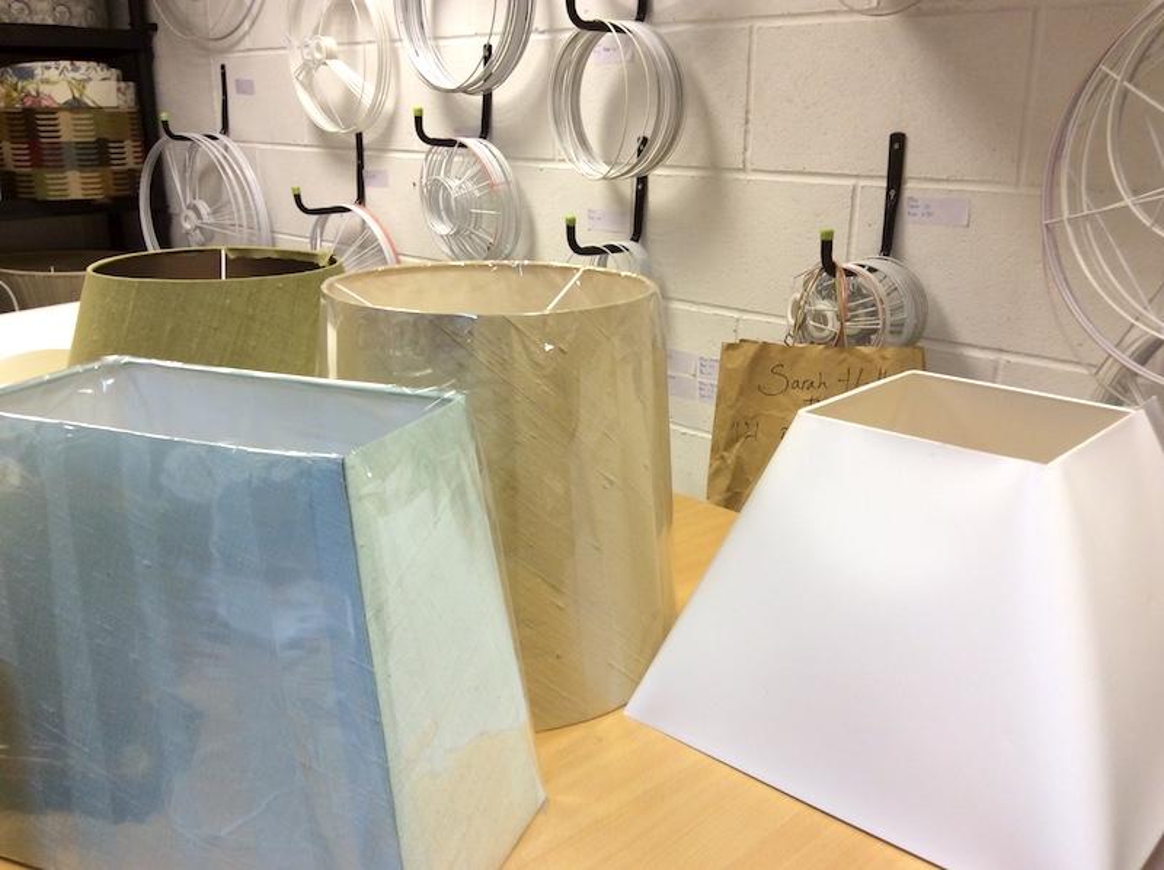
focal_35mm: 32
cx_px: 582
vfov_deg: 44.1
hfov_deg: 56.9
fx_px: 1075
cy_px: 435
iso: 40
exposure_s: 1/25
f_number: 2.4
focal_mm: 3.3
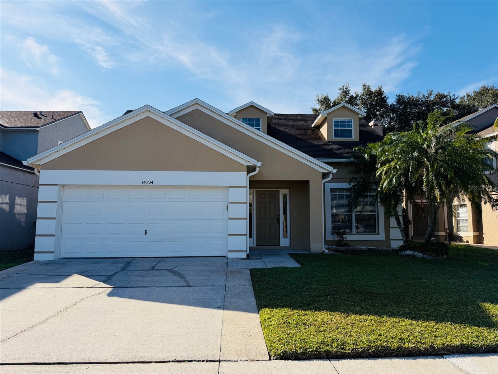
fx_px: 345
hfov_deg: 71.6
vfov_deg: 56.8
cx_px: 249
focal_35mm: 24
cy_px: 187
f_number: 1.78
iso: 100
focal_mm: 6.76
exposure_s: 1/6173
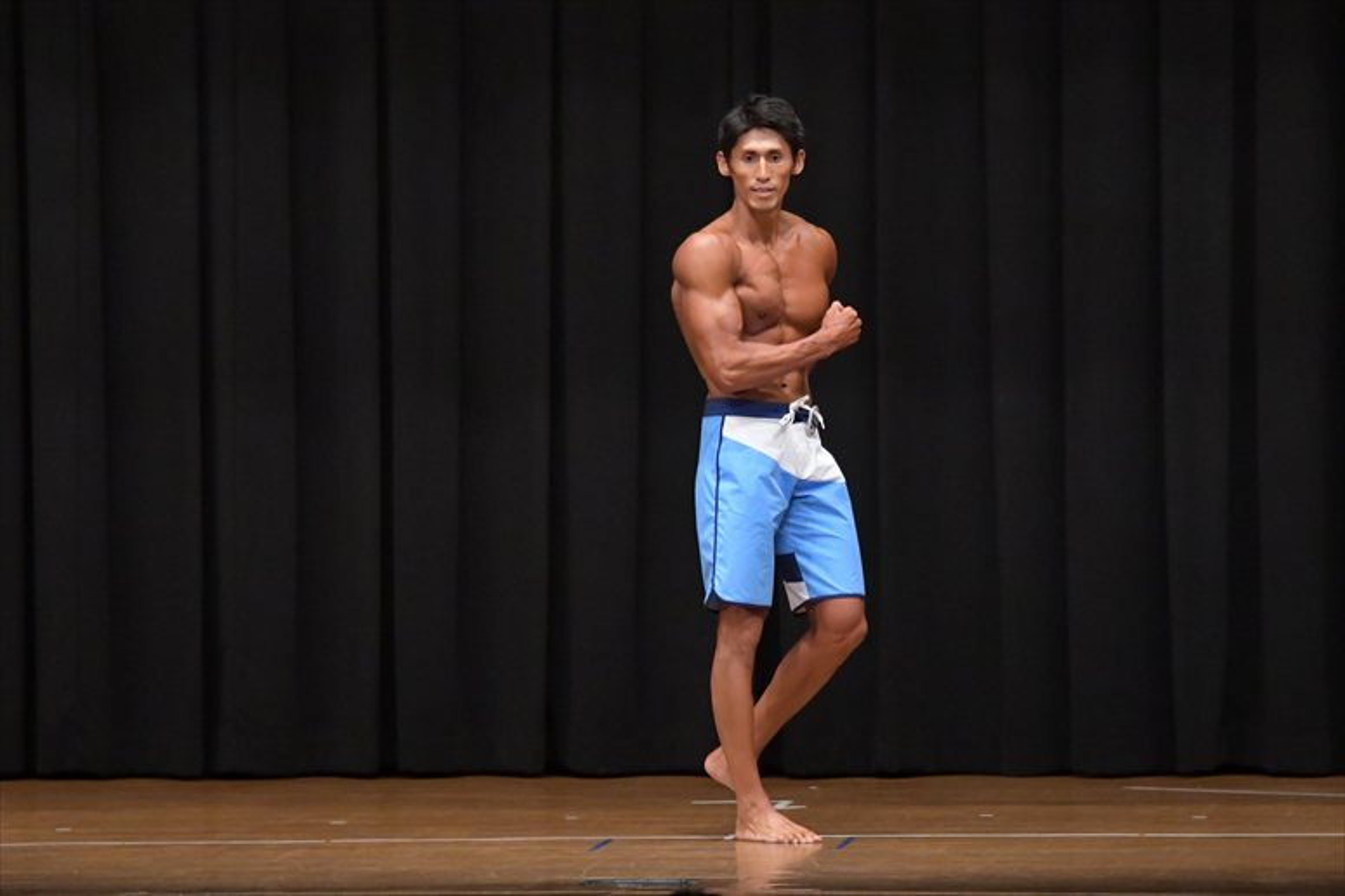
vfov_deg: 6.3
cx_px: 672
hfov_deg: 9.5
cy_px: 448
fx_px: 8104
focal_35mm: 217
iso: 6400
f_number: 5.6
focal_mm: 145
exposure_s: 1/400
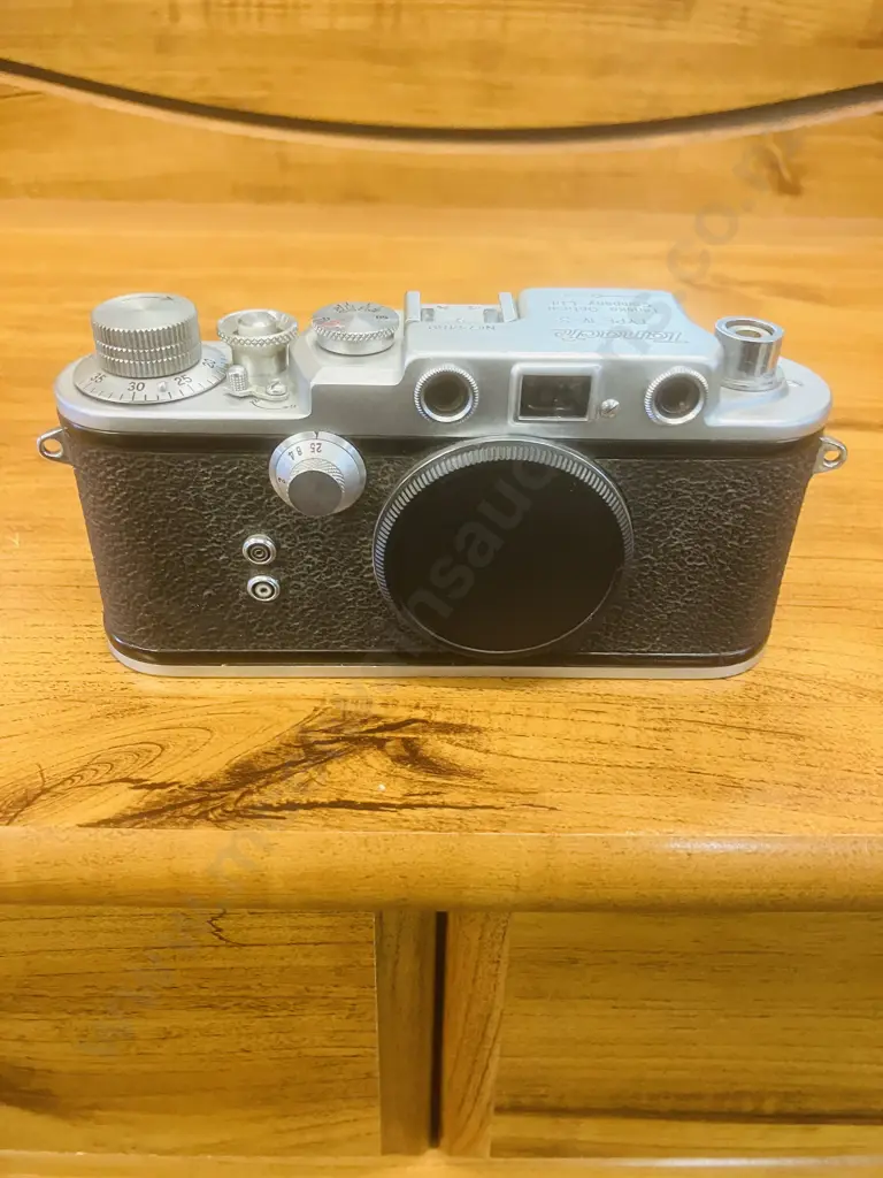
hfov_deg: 49.7
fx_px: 952
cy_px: 589
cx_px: 442
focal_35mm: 28
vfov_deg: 63.4
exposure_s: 1/50
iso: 320
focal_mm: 3.99
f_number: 1.8
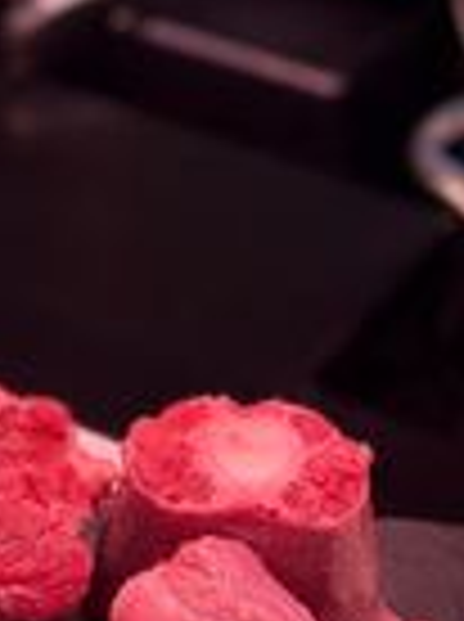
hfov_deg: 9.7
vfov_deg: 13.2
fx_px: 2671
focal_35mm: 149
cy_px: 488
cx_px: -180
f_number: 1.78
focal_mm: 6.76
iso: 80
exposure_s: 1/240
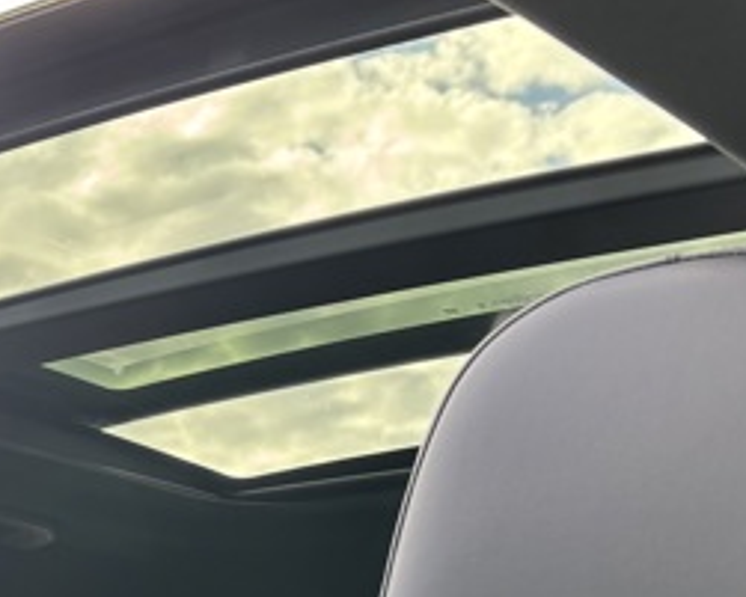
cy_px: 573
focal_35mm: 81
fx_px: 1789
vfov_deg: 18.5
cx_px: -71
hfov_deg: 22.3
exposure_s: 1/103
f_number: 1.6
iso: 32
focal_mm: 5.96
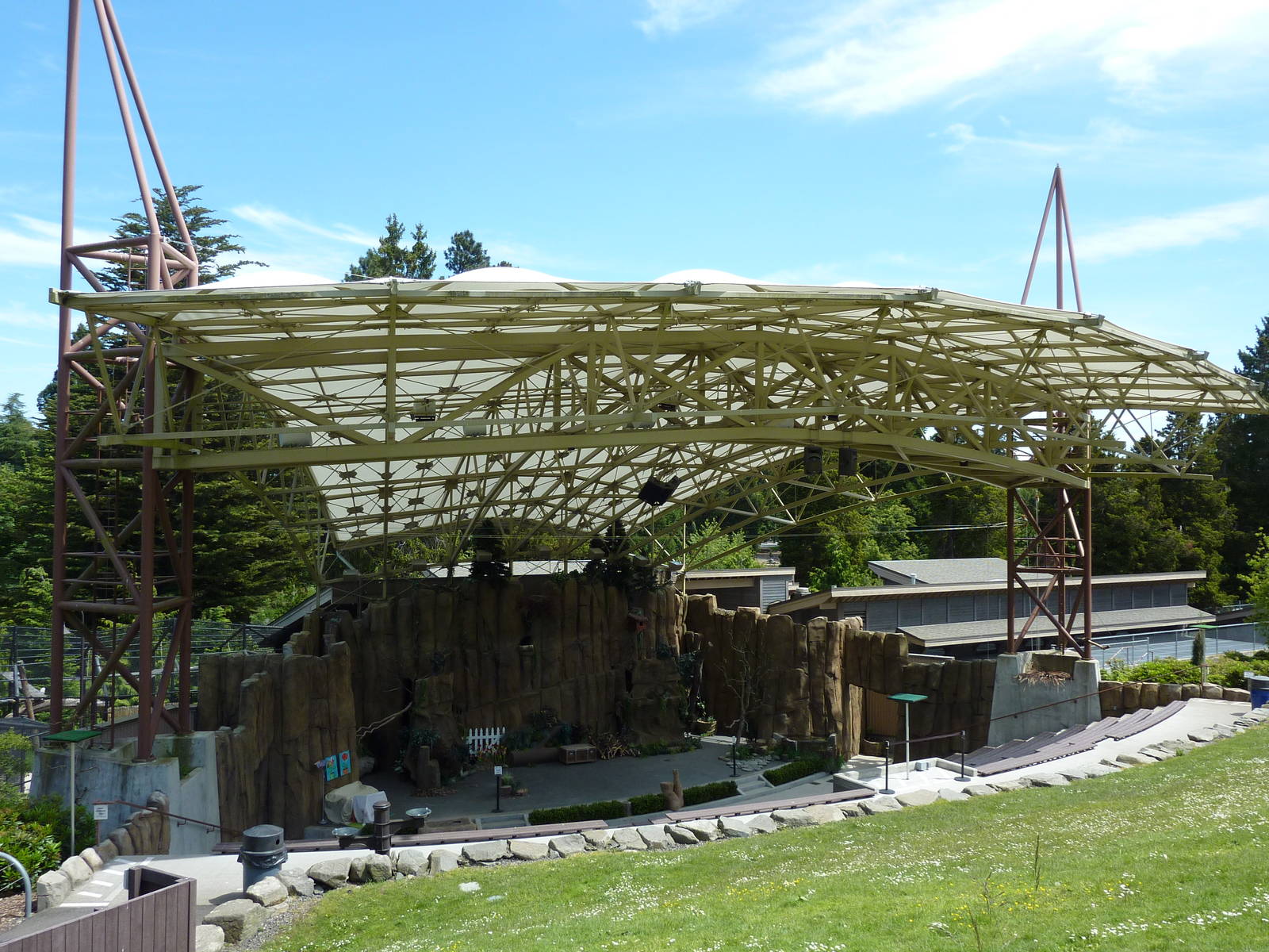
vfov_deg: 48.2
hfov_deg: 61.7
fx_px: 1063
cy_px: 476
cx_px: 634
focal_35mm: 29
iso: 100
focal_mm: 4.7
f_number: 3.4
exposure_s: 1/500
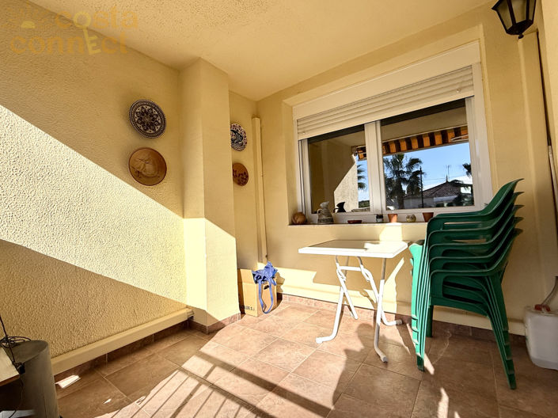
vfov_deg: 85.6
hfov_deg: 102.1
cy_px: 209
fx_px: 226
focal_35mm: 14
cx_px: 279
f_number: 2.2
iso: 50
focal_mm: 2.22
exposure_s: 1/2841
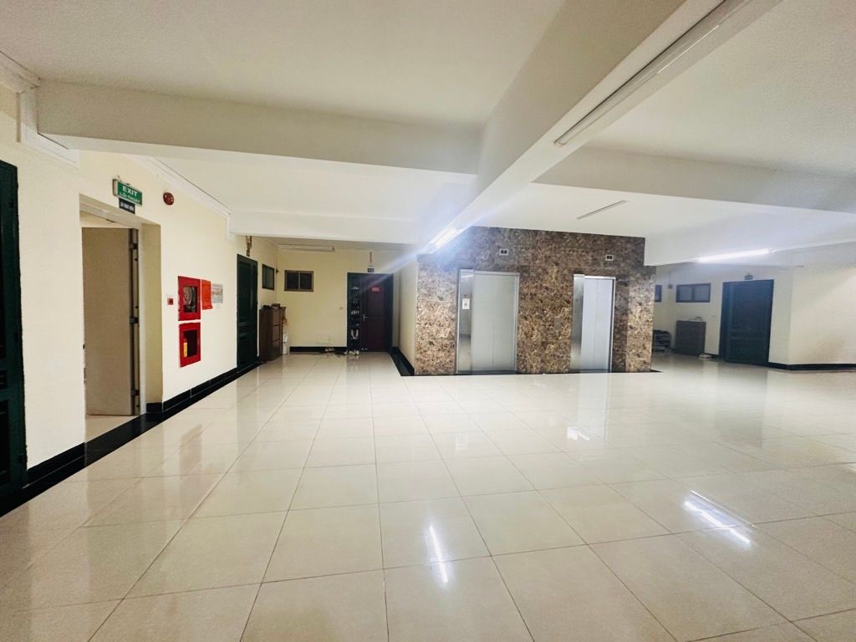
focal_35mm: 14
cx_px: 428
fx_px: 346
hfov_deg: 102.1
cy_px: 321
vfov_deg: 85.7
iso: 250
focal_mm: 2.22
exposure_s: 1/50
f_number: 2.2
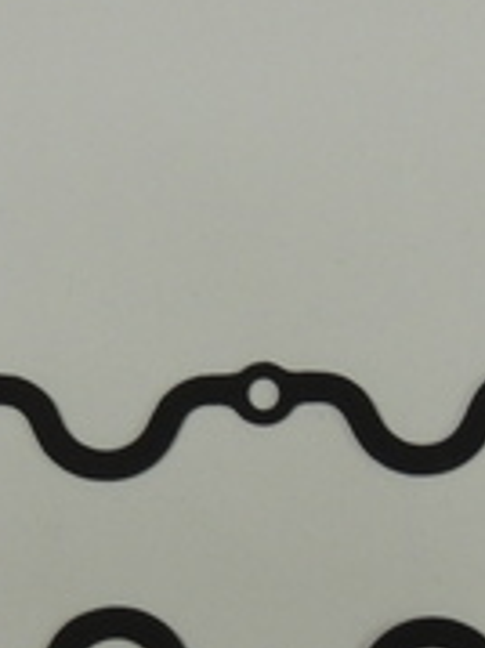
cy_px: 570
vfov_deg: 11.7
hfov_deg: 8.8
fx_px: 3142
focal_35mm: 168
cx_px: 101
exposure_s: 1/25
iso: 400
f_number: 3.7
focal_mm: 10.7
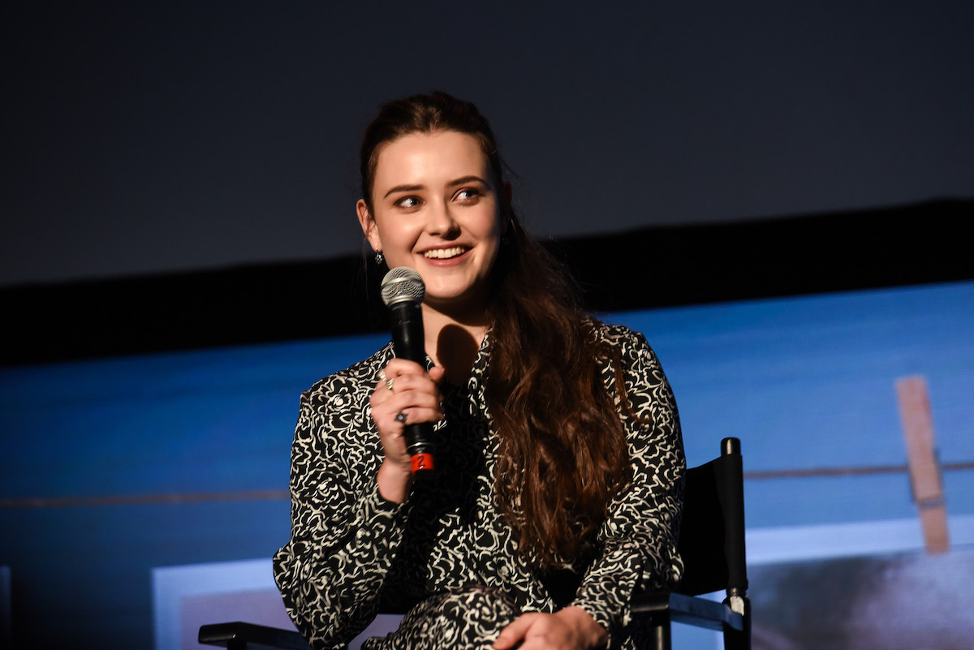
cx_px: 487
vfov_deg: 6.9
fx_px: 5413
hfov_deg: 10.3
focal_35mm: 200
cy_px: 325
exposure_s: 1/125
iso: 2000
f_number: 5
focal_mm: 200
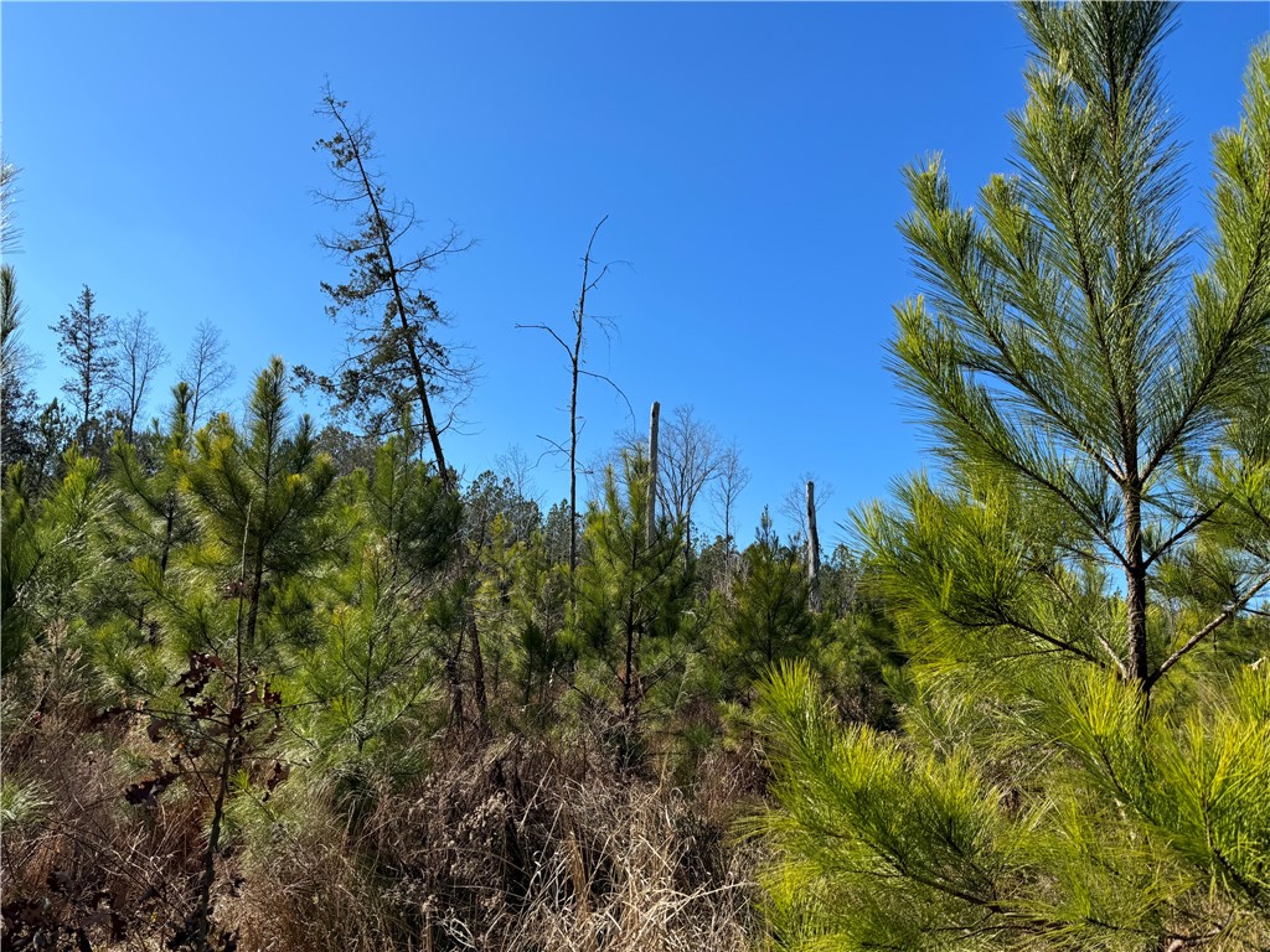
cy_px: 476
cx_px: 635
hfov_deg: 71.6
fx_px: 881
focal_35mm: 24
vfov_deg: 56.8
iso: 80
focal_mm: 6.86
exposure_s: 1/3802
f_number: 1.78
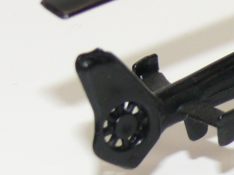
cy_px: -2
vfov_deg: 5.3
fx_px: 1892
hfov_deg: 7.0
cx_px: 371
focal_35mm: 280
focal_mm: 11.8
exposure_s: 1/30
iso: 100
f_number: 4
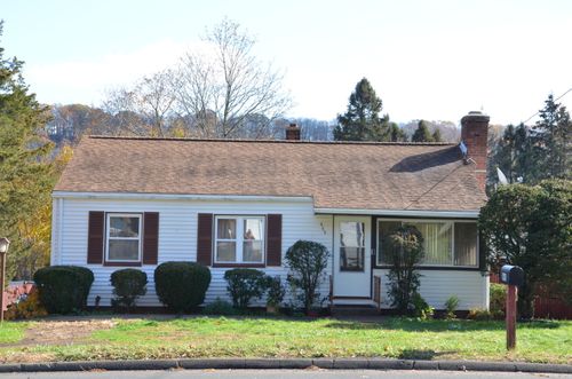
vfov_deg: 21.5
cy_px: 190
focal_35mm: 63
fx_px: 999
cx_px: 286
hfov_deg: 32.0
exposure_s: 1/500
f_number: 11
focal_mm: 42
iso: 800
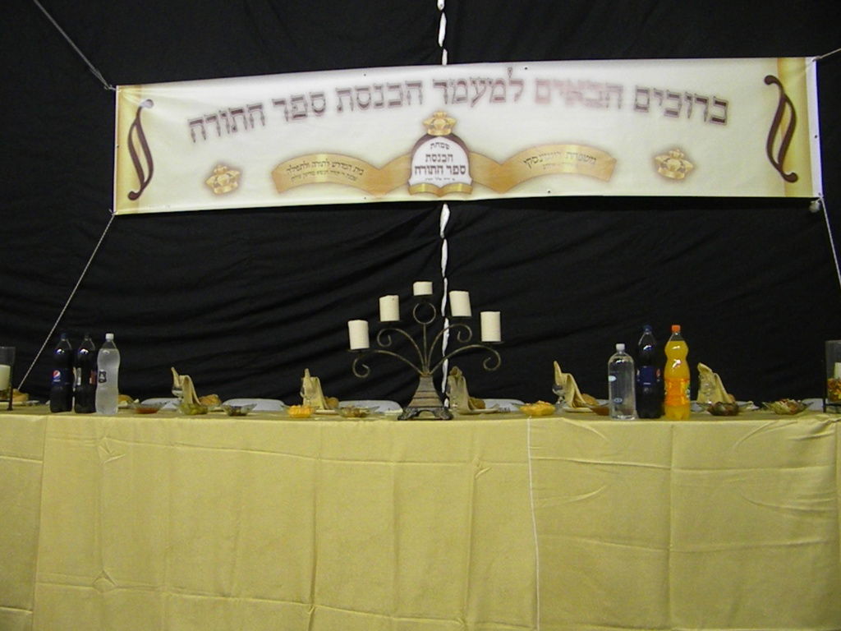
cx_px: 420
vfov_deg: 49.7
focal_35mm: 28
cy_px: 316
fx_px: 680
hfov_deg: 63.4
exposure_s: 1/62.8
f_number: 3.5
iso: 955
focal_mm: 5
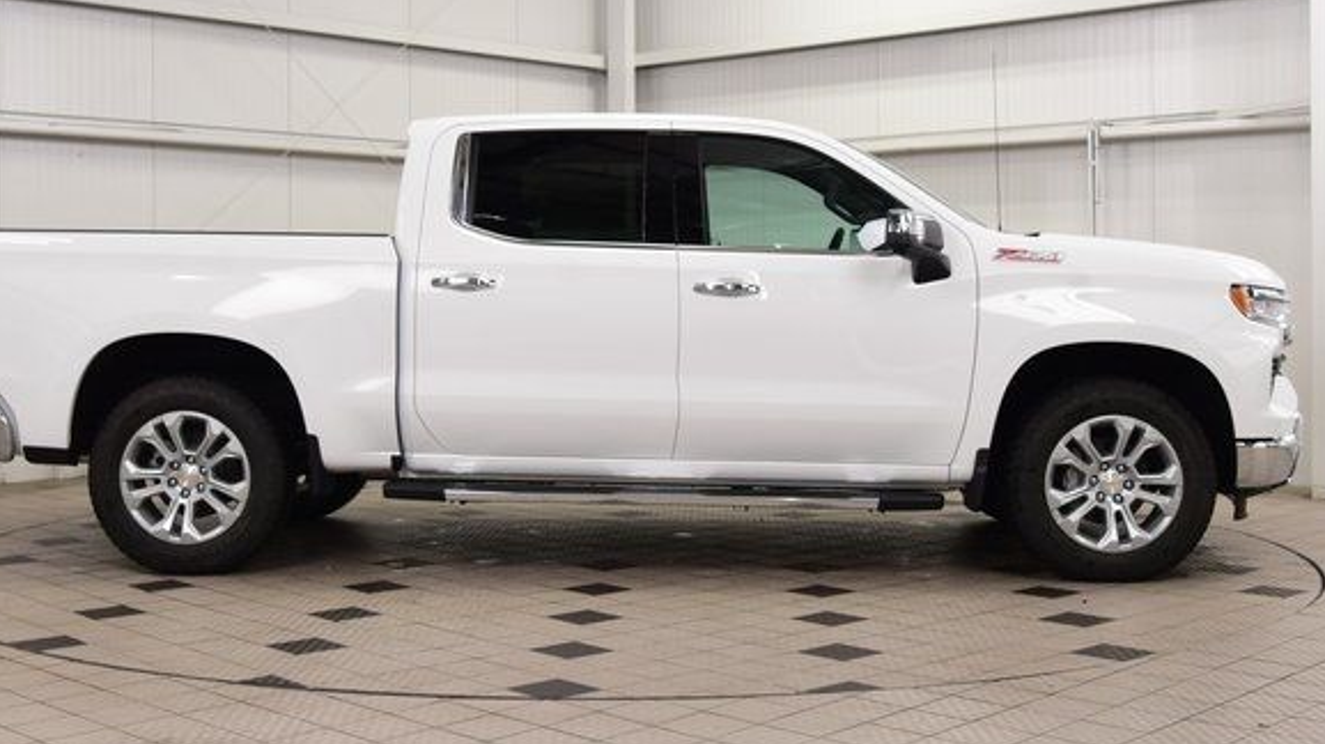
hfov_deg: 40.9
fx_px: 1776
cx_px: 618
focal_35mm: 51
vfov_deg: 23.6
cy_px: 332
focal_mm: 29
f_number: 8
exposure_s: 1/60
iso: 1000
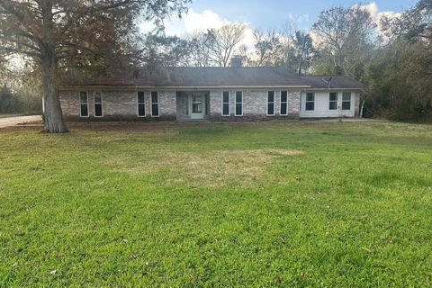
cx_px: 209
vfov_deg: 49.5
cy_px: 139
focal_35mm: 26
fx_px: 312
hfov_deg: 69.4
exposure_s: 1/564
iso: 80
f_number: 1.78
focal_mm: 6.86
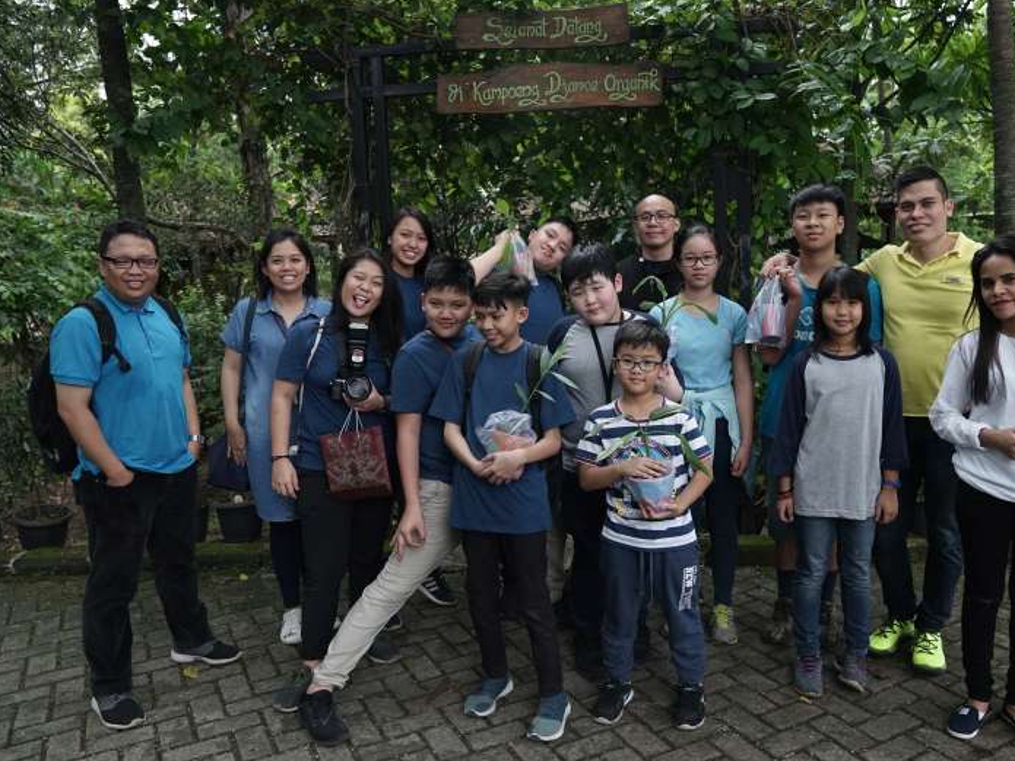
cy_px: 380
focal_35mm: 31
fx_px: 909
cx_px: 575
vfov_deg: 45.4
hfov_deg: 58.2
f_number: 4
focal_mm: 28
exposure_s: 1/125
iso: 800
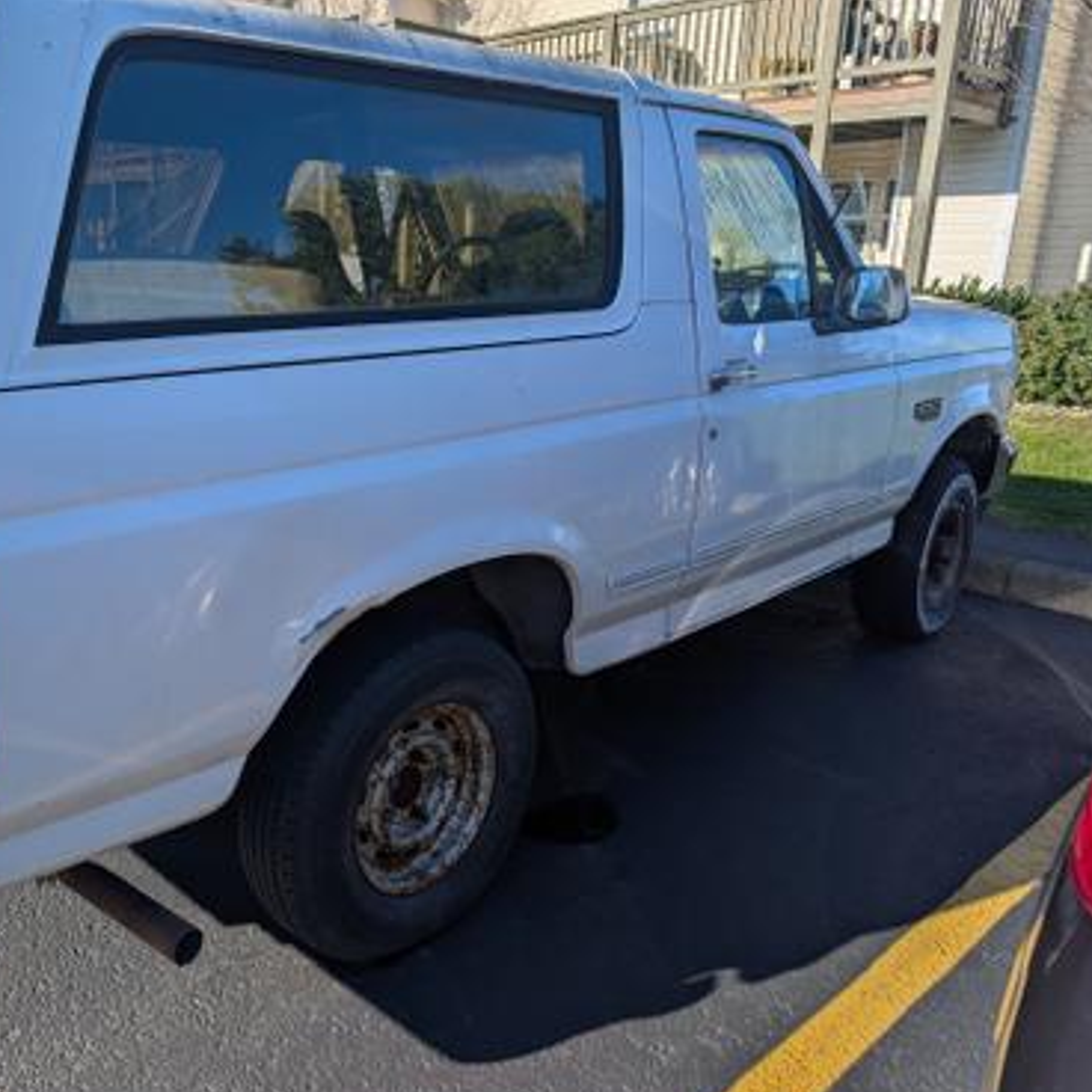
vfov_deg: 55.6
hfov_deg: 55.1
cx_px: 421
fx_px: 1035
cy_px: 555
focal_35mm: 29
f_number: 1.68
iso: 18
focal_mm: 6.9
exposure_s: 1/1368
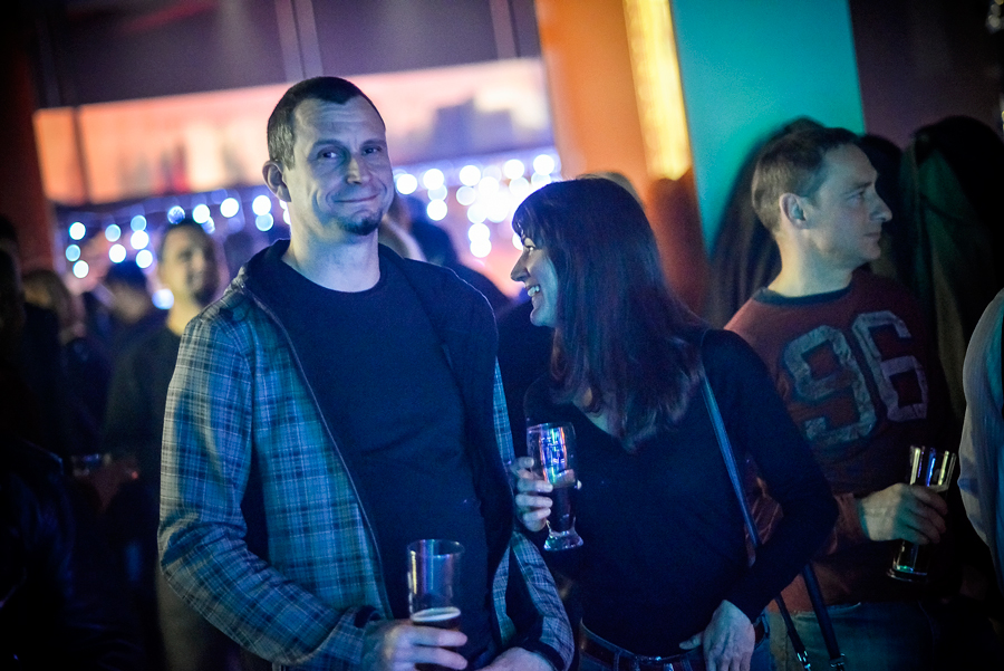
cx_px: 502
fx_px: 2372
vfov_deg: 16.1
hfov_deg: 23.9
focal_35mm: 85
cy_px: 336
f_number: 1.8
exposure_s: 1/80
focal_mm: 85
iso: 6400
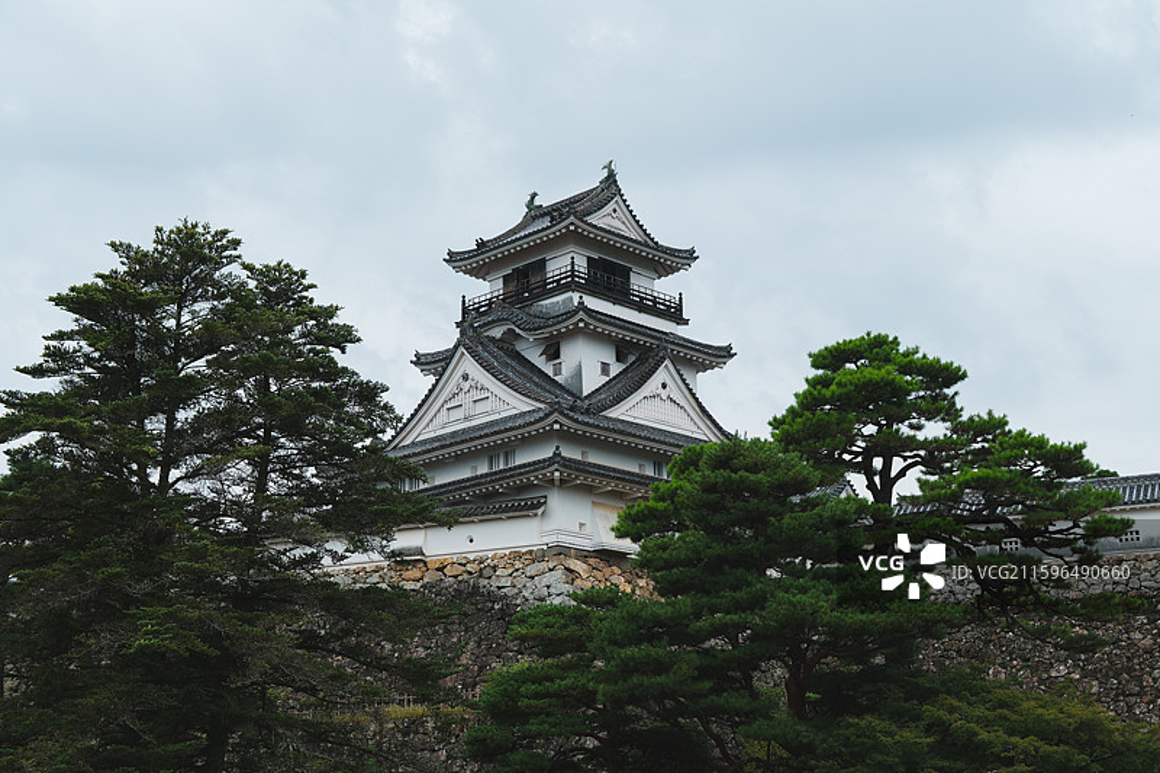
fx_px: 1611
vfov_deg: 27.0
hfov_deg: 39.6
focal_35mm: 50
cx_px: 580
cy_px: 386
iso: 125
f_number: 5.6
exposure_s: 1/120
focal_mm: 33
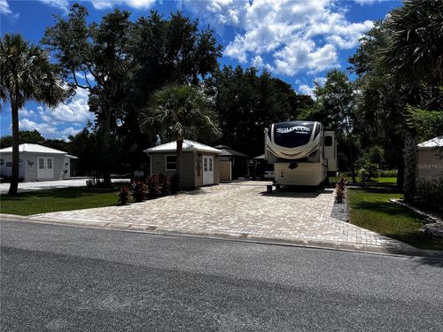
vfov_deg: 53.1
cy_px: 166
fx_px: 333
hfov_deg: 67.3
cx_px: 222
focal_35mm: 26
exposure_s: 1/5319
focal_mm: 5.1
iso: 50
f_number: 1.6
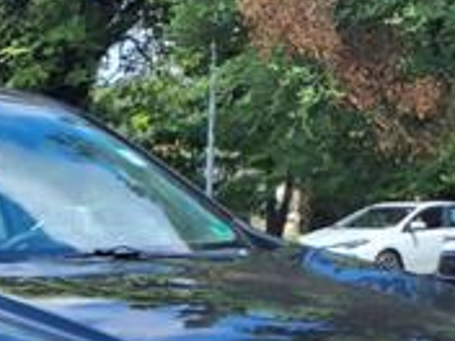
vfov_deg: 14.4
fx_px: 1288
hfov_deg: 19.2
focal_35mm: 98
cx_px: -39
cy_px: 460
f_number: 1.9
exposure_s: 1/1667
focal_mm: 3.58
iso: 40
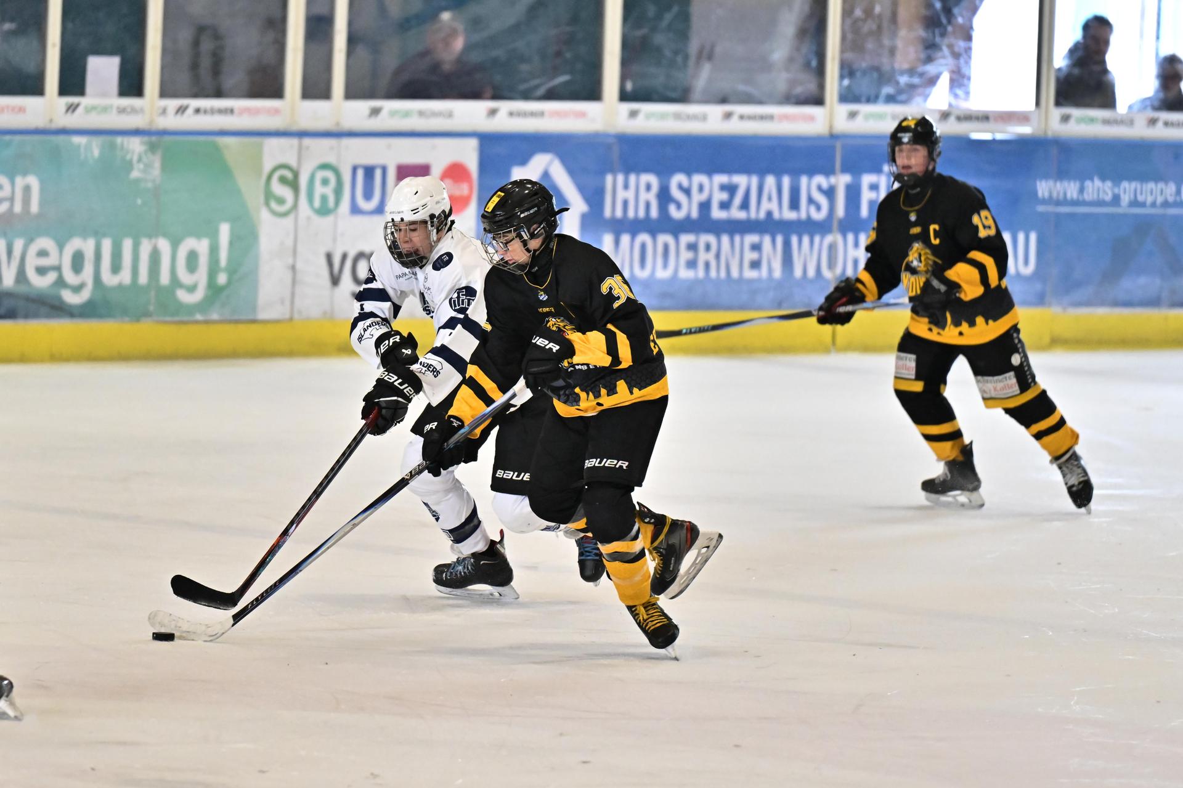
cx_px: 592
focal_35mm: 300
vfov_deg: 4.6
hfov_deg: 6.9
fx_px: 9855
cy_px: 394
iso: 3200
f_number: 2.8
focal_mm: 200
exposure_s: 1/800
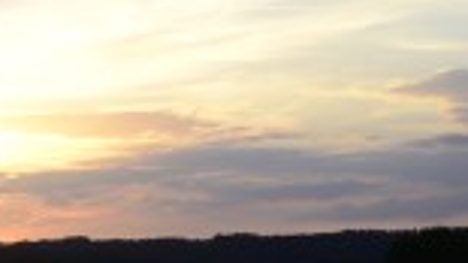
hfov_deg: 13.4
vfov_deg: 7.6
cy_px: 65
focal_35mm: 159
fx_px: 1972
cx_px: 3
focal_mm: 46
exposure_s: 1/50
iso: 640
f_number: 25
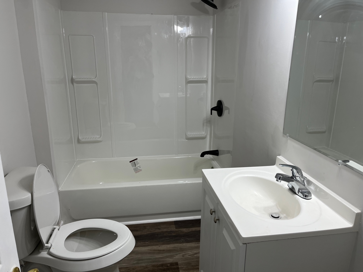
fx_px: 273
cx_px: 182
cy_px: 136
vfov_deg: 53.1
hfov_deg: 67.3
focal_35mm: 26
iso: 64
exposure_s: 1/120
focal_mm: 5.1
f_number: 1.6
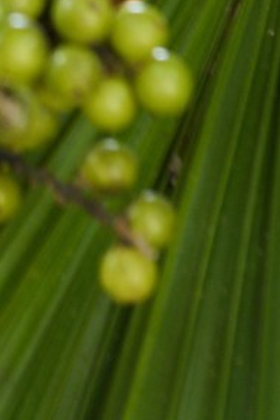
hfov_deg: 3.9
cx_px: -343
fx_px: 4043
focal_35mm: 347
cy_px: -667
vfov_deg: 5.7
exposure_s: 1/80
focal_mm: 62
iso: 200
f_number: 5
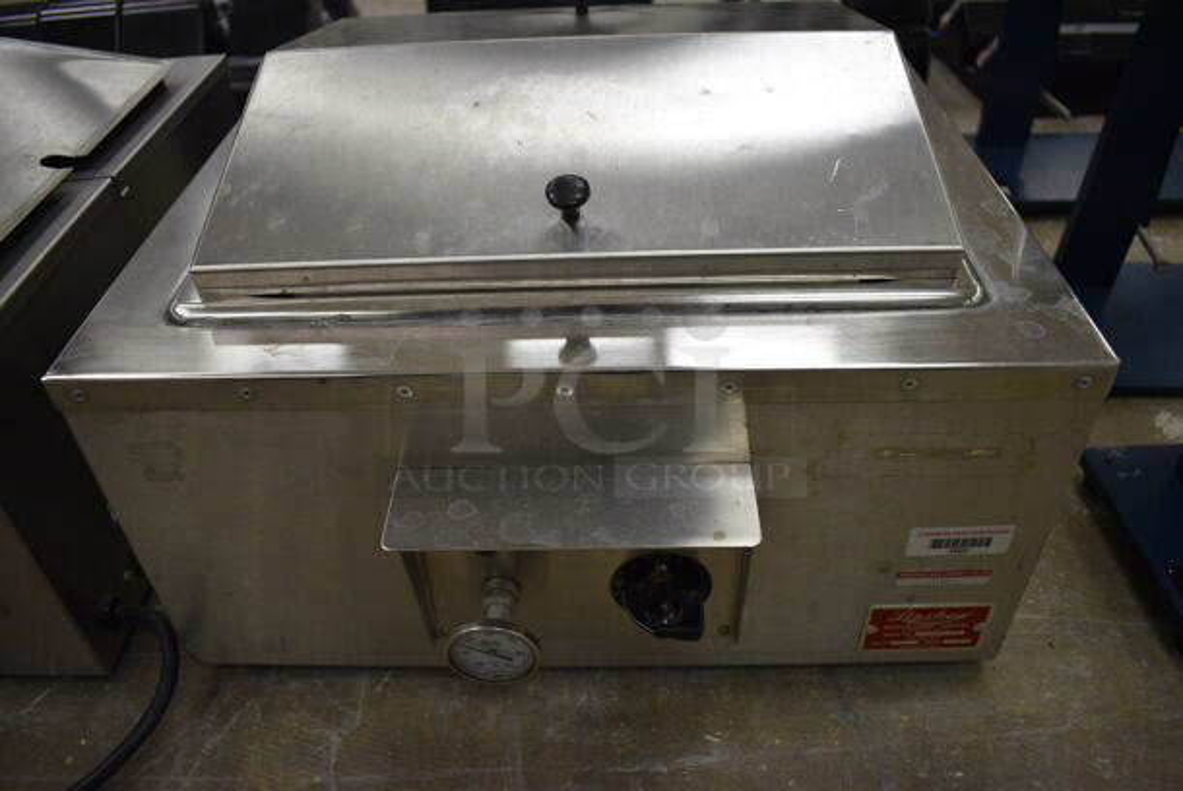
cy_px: 396
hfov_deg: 67.3
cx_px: 592
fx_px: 888
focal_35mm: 27
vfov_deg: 48.0
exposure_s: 1/125
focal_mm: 18
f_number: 3.5
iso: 800
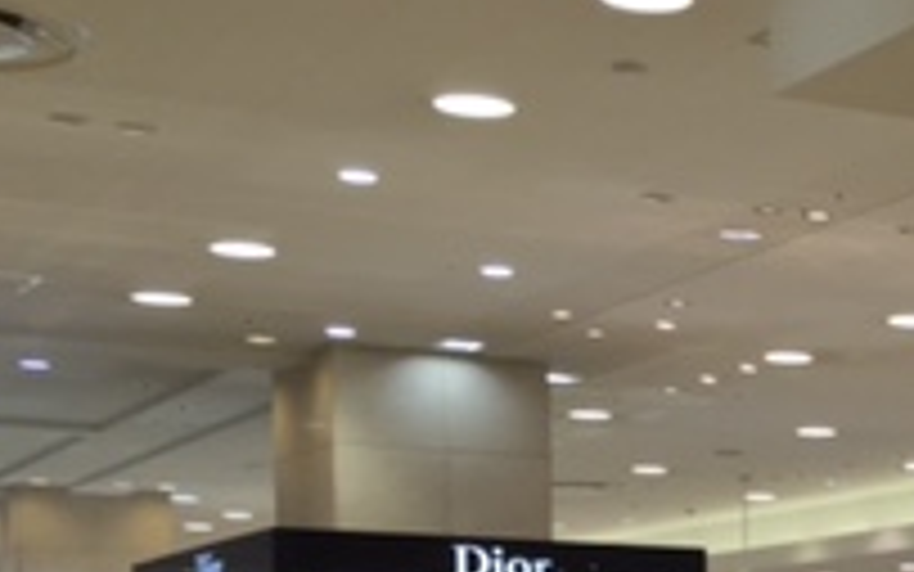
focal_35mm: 97
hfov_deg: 19.4
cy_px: 883
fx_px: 2417
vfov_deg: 12.7
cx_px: 1261
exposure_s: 1/120
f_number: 2.2
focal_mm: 4.15
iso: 40
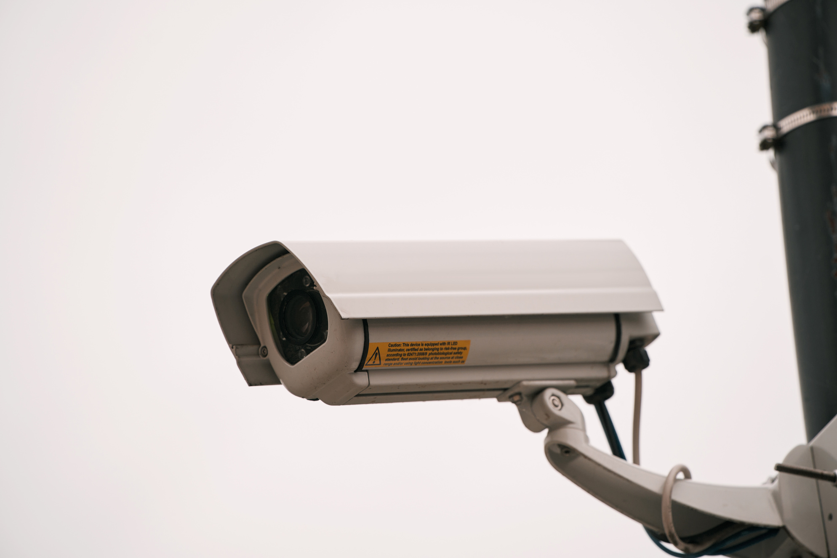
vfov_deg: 7.6
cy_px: 279
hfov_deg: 11.4
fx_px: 4185
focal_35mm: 180
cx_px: 418
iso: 100
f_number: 4
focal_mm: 180
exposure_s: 1/1250
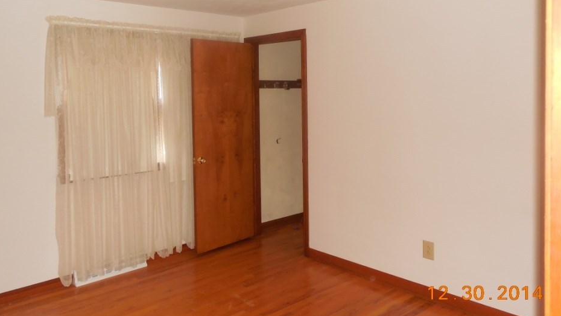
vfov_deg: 38.5
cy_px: 106
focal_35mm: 30
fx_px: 446
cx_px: 259
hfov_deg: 64.2
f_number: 3.3
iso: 320
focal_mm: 4.5
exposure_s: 1/25
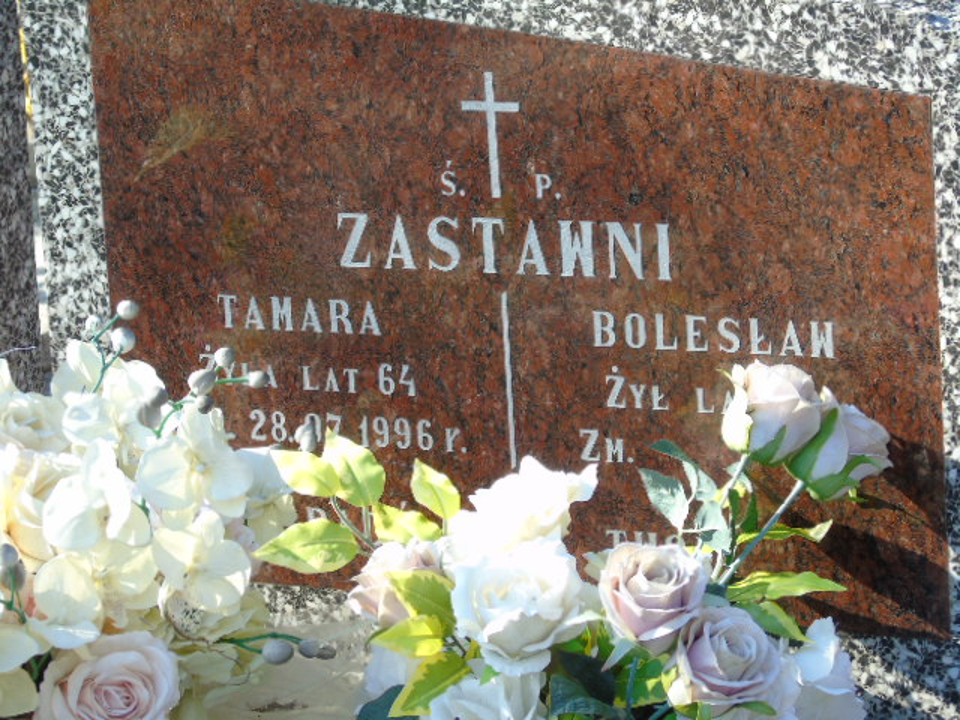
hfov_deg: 13.9
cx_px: 480
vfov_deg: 10.4
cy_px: 360
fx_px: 3938
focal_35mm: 142
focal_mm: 25
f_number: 4.7
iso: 100
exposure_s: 1/125
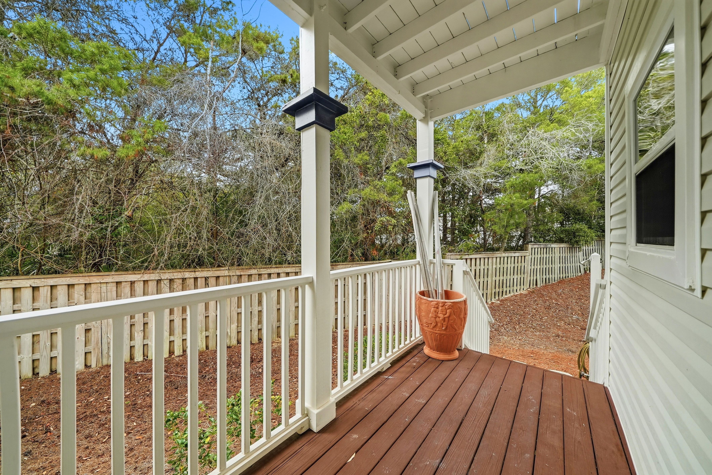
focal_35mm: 12
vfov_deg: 90.1
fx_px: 237
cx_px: 356
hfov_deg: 112.6
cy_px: 238
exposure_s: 1/800
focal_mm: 12
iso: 400
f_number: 9
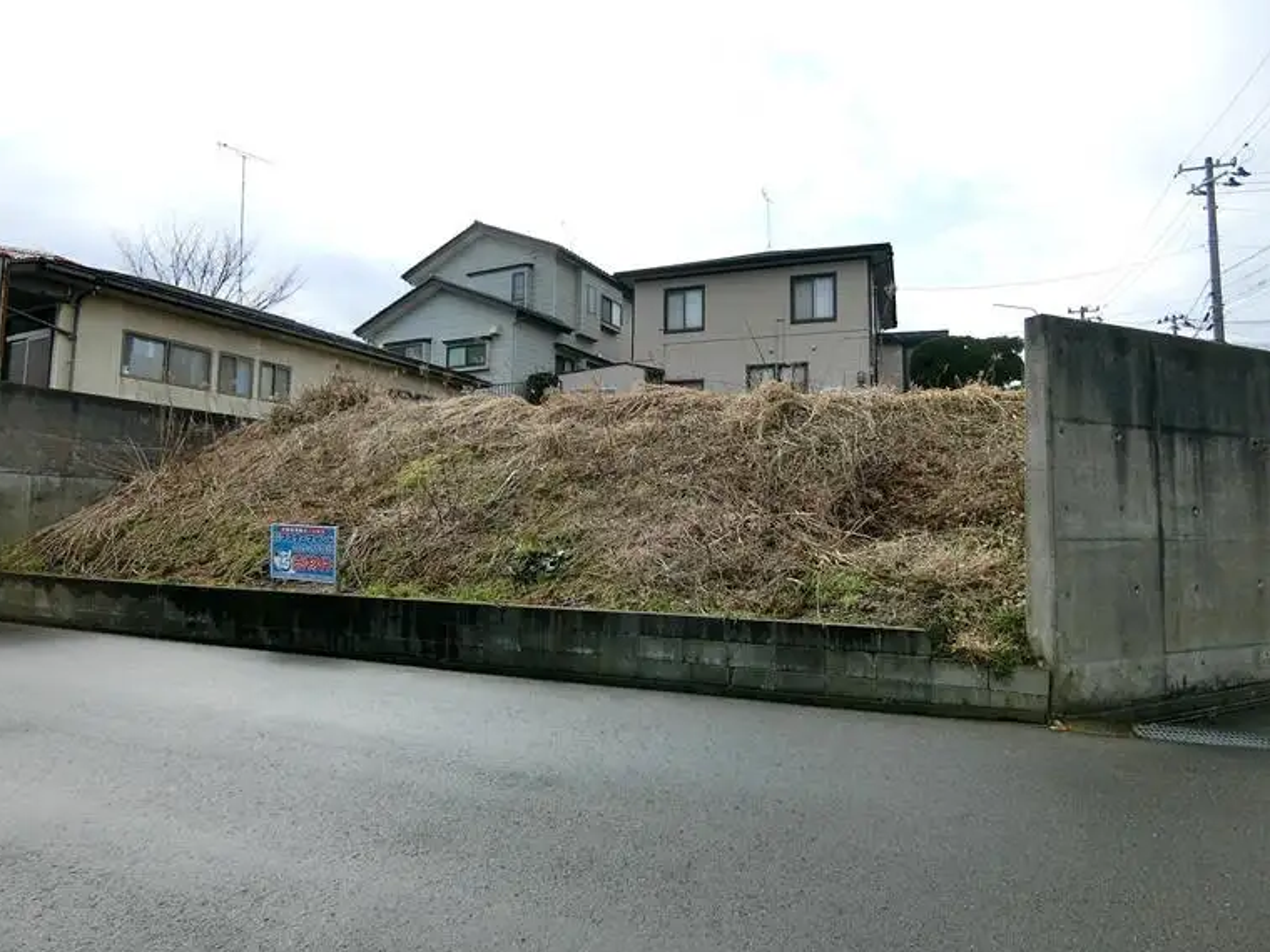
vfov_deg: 65.9
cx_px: 630
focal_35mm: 20
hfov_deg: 81.7
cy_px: 458
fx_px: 734
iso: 80
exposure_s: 1/320
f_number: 6.9
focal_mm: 4.06
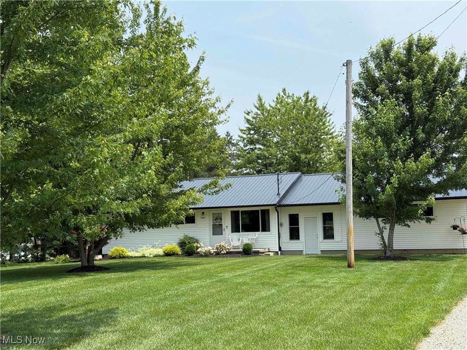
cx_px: 234
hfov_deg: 39.7
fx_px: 648
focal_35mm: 48
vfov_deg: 30.3
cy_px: 175
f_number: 1.78
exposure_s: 1/4329
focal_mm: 6.76
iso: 100
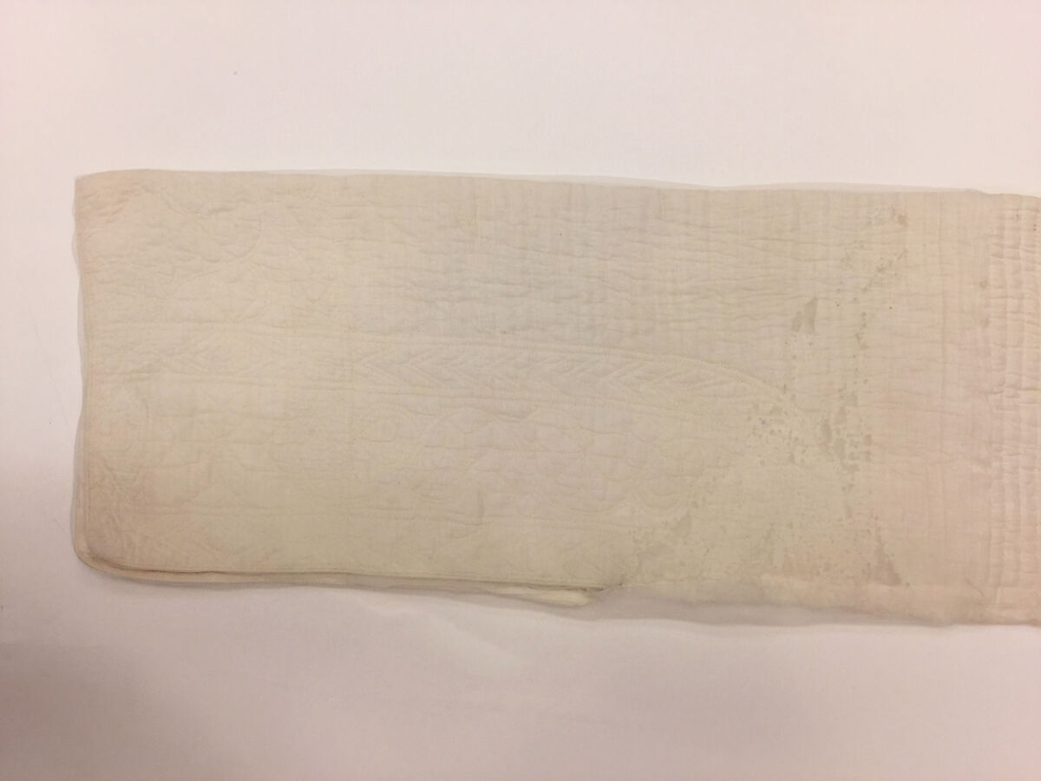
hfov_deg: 58.4
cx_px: 520
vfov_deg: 45.4
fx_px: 932
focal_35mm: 31
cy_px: 390
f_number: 2.4
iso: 32
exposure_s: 1/120
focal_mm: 3.3
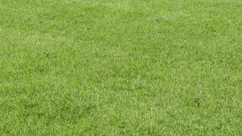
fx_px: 436
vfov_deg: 15.7
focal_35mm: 68
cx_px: 88
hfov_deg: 30.8
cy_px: -90
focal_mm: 16
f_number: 8
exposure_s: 1/80
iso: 400
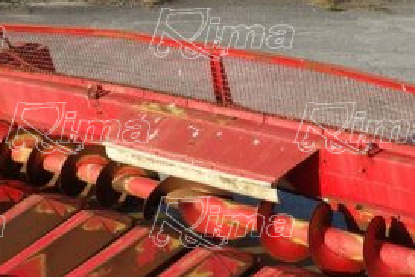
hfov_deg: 19.6
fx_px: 1199
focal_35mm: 104
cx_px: 222
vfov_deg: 12.7
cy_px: 364
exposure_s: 1/320
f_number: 5.6
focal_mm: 13.58
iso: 125
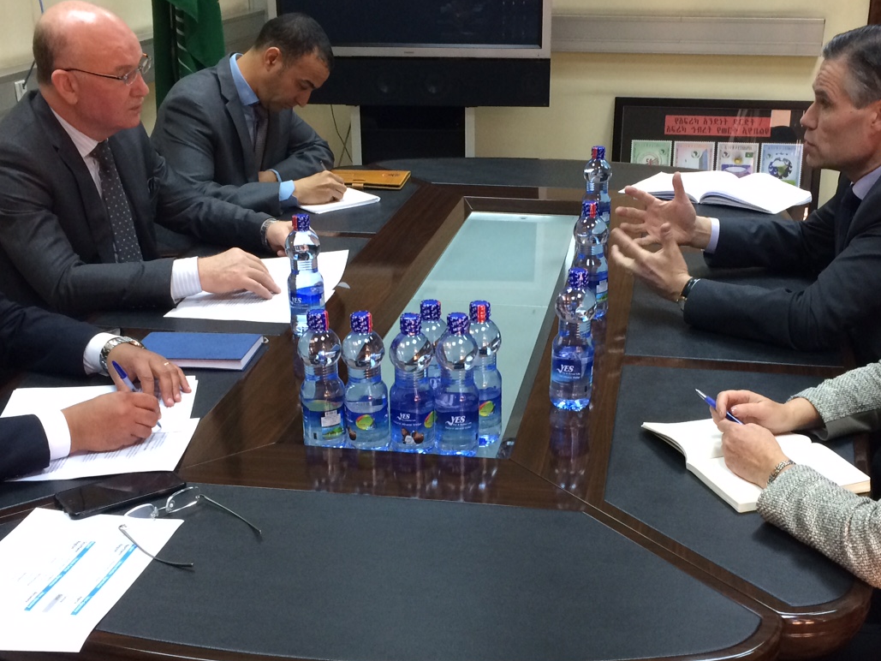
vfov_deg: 31.5
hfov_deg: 41.2
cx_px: 479
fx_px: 1171
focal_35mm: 46
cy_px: 384
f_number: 2.2
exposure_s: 1/33
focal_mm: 4.15
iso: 200
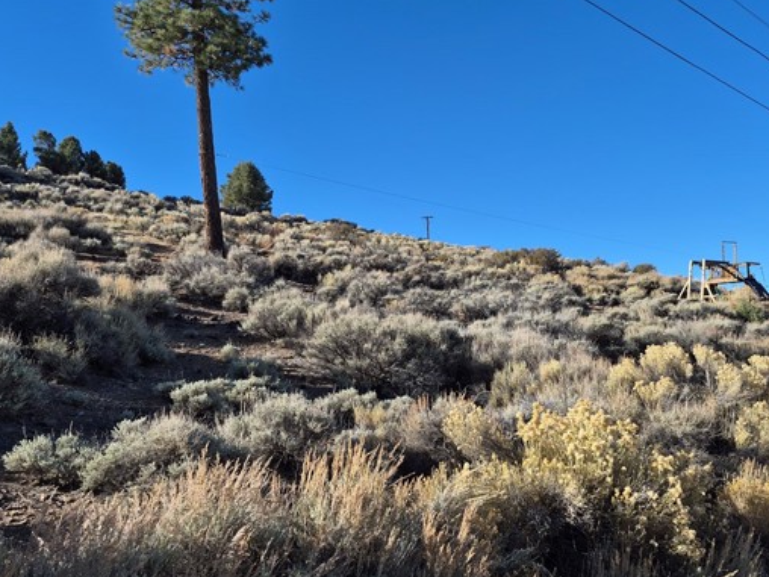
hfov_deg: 61.6
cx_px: 403
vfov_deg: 48.2
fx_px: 644
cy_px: 291
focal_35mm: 29
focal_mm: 5.4
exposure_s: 1/3784
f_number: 1.8
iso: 80
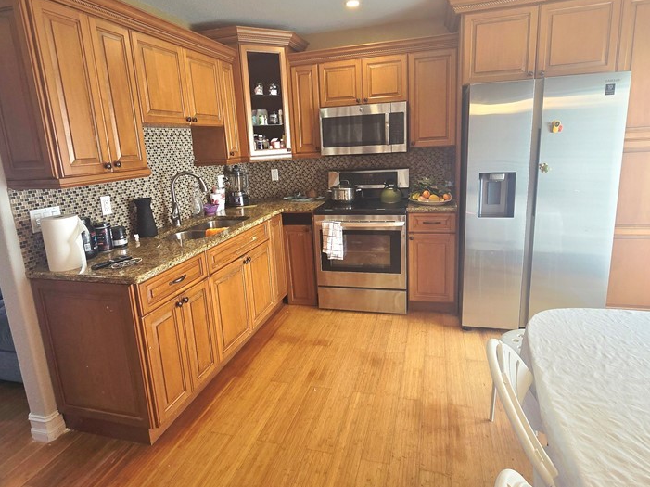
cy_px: 226
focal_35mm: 19
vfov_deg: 68.5
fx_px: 357
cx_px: 325
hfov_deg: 84.7
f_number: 2.2
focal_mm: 2.2
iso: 64
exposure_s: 1/120
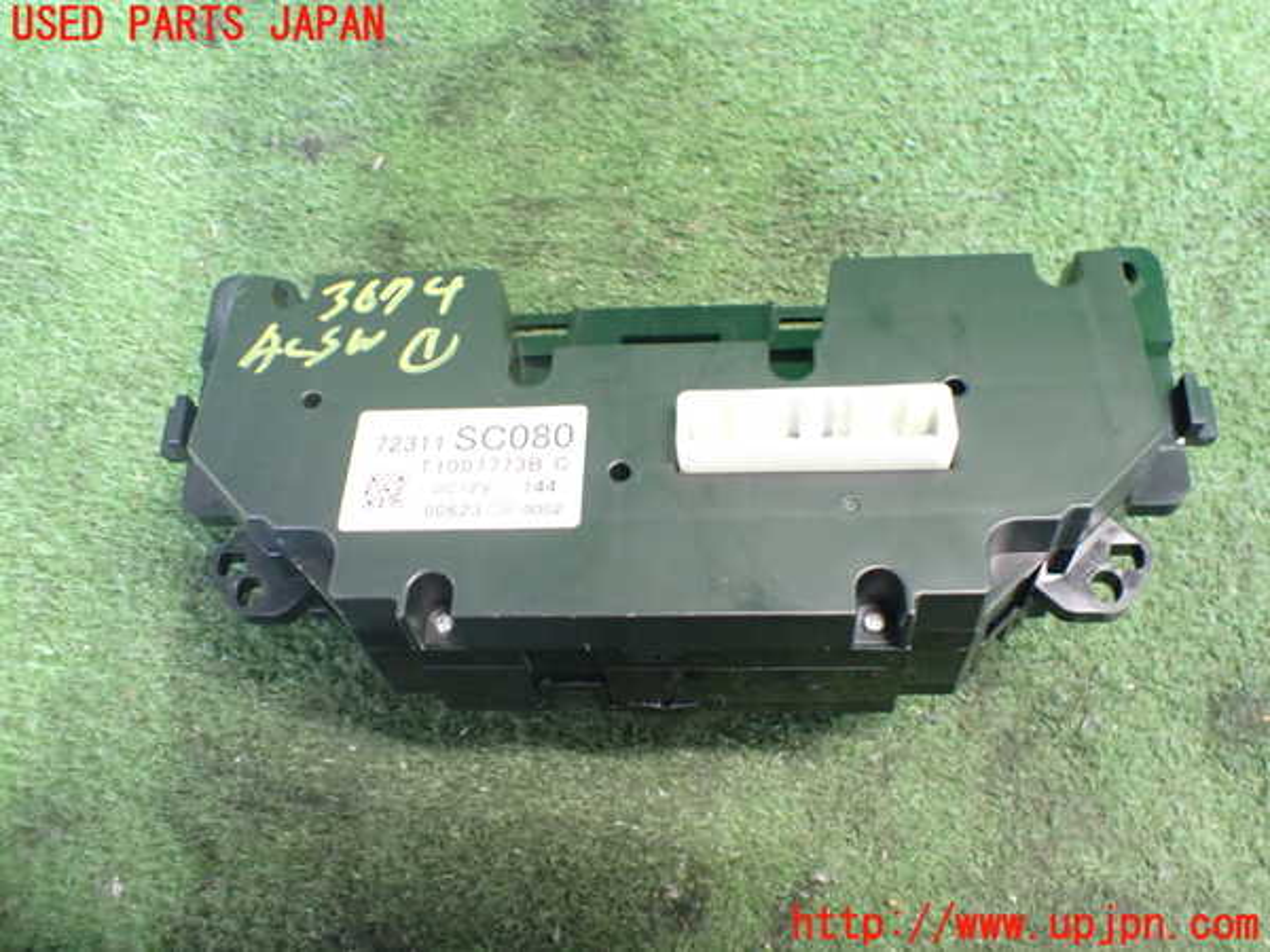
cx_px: 635
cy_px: 476
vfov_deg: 46.8
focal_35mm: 30
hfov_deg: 60.0
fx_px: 1101
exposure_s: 1/30
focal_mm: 5.4
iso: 1000
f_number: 2.3
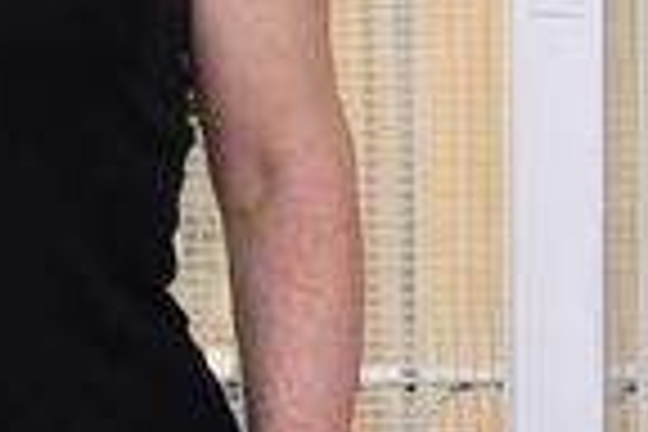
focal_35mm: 277
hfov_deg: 7.4
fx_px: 4986
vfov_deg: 5.0
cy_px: 106
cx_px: 513
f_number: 4.5
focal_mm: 50
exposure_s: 1/200
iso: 100
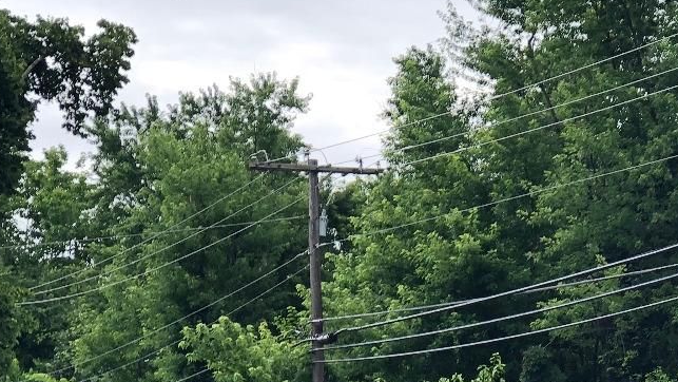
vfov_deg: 8.6
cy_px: 512
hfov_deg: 15.4
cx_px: 440
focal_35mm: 139
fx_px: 2499
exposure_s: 1/121
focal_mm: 6.6
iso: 32
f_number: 2.8
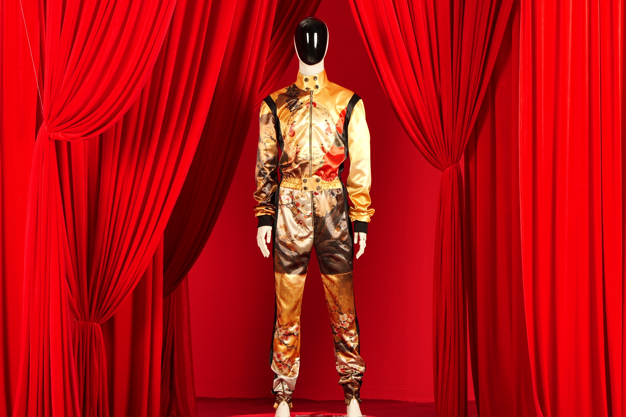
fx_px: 1478
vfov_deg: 16.1
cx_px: 313
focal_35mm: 85
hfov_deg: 23.9
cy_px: 208
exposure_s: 1/125
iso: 100
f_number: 5.6
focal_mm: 85
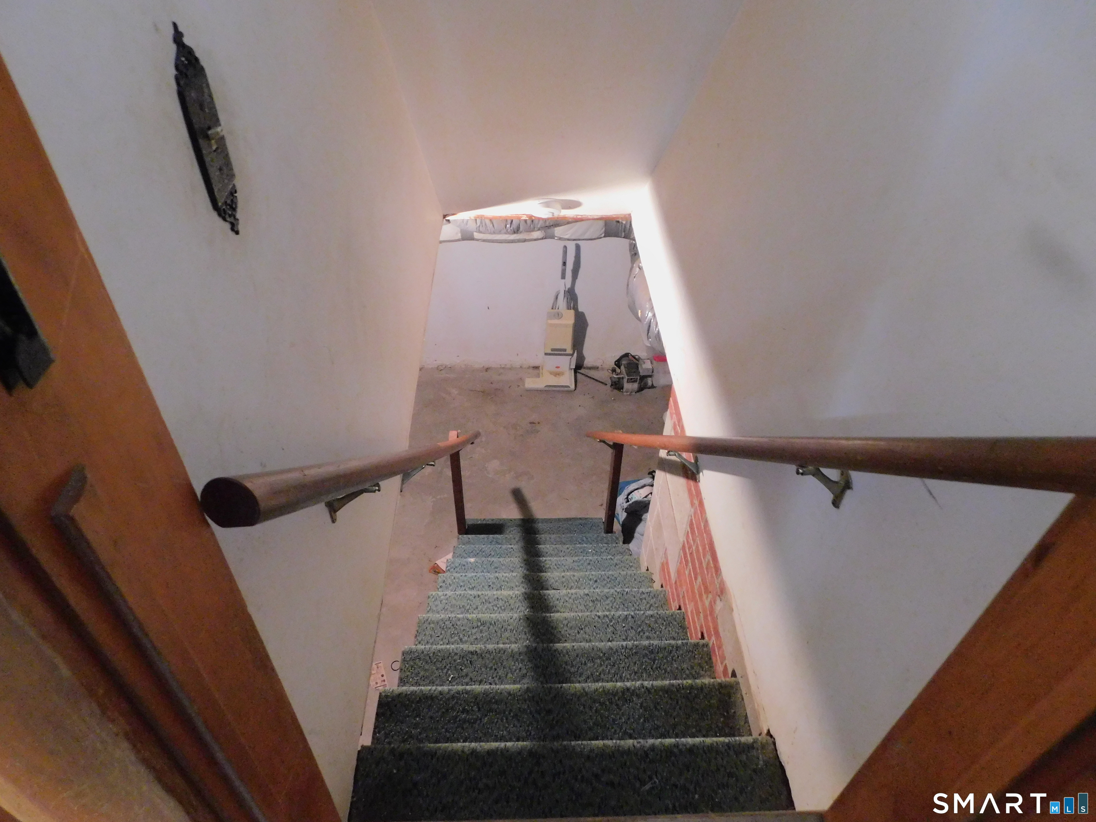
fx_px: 728
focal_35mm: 23
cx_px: 548
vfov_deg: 58.9
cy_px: 411
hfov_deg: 73.9
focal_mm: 4
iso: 800
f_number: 3
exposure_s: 1/6
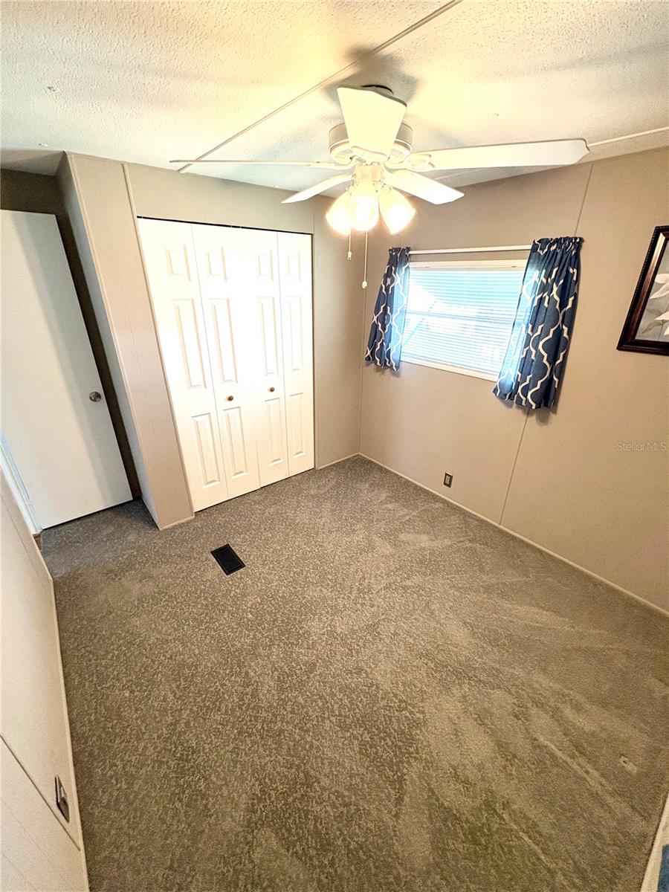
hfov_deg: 85.7
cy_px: 446
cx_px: 334
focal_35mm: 14
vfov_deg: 102.1
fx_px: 361
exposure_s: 1/120
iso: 320
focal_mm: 2.22
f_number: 2.2
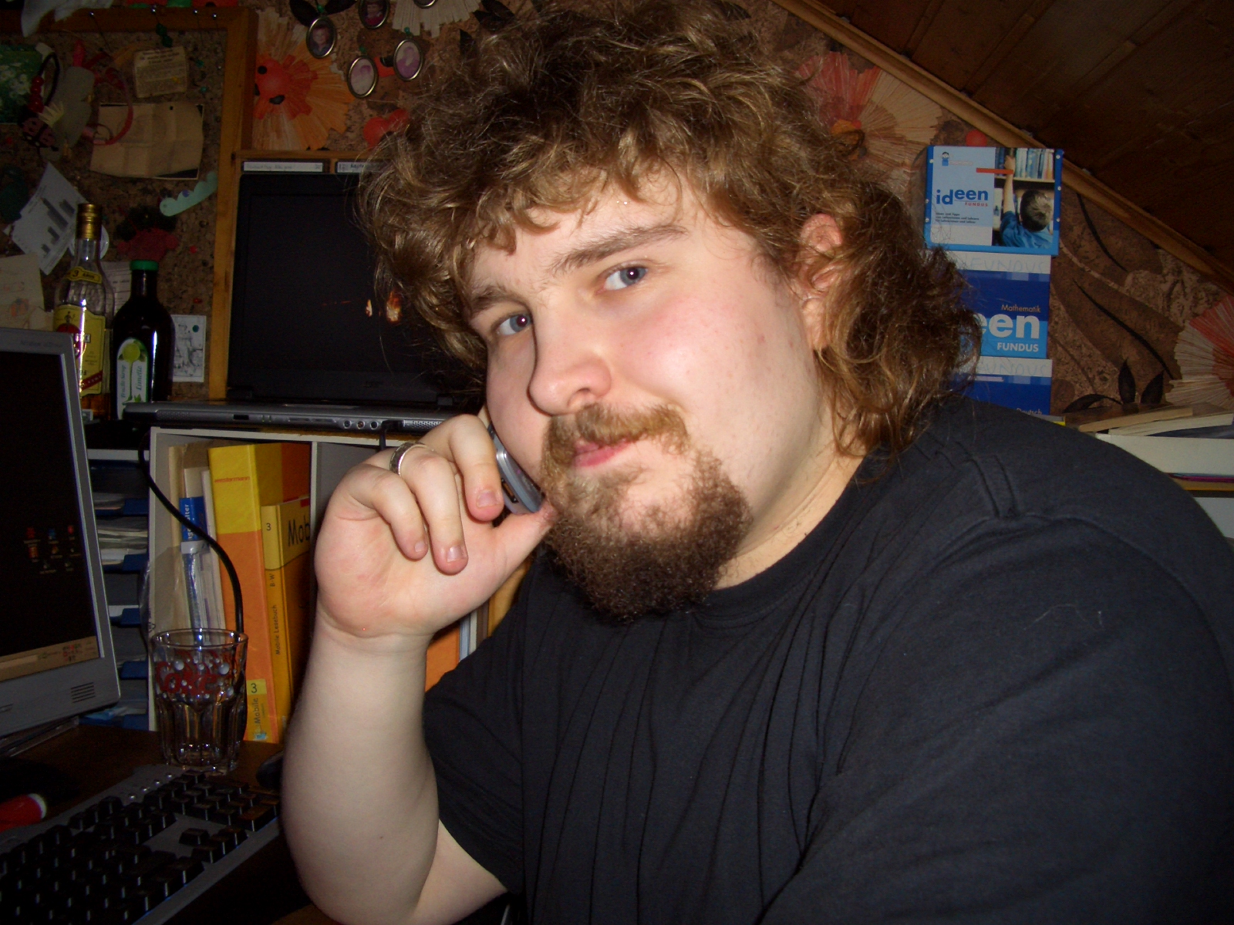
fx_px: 1248
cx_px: 617
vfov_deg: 40.7
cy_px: 462
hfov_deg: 52.6
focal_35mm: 35
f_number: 2.6
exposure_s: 1/60
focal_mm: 5.8
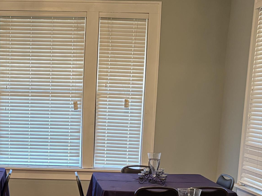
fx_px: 522
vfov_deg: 20.6
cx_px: 20
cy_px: 198
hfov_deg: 27.1
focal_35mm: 69
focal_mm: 5.96
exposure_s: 1/60
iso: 200
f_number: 1.6
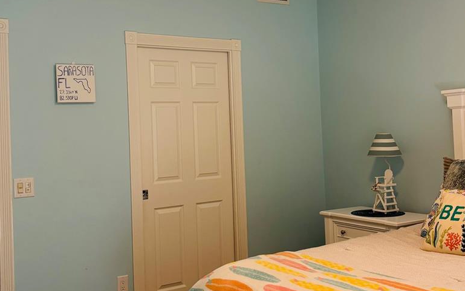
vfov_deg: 29.8
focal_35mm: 43
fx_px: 545
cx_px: 242
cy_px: 116
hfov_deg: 46.2
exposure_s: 1/60
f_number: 1.6
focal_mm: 5.96
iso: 125
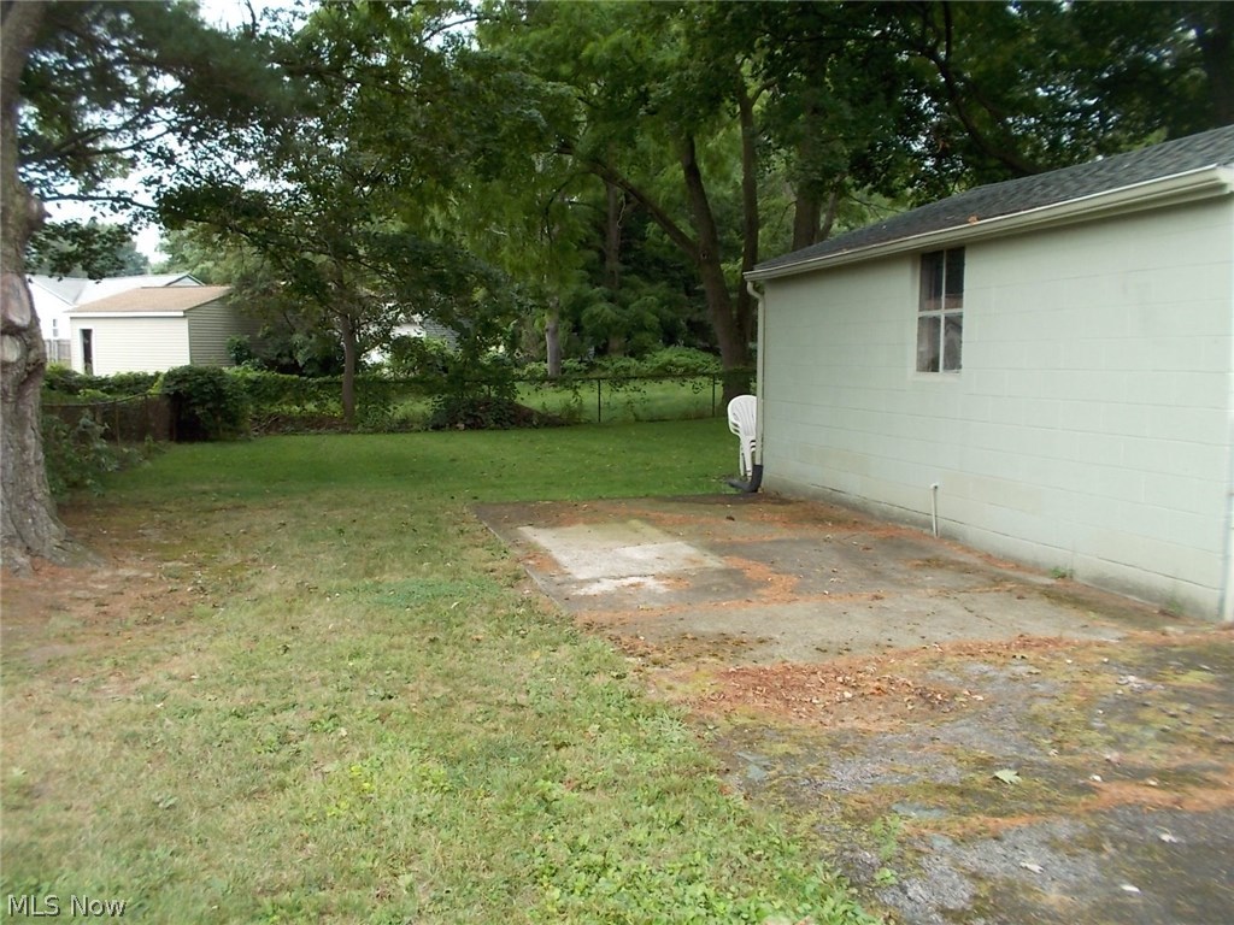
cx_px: 617
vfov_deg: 48.2
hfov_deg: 61.7
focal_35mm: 29
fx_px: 1034
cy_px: 462
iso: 80
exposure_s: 1/160
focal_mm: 4.1
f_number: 3.3
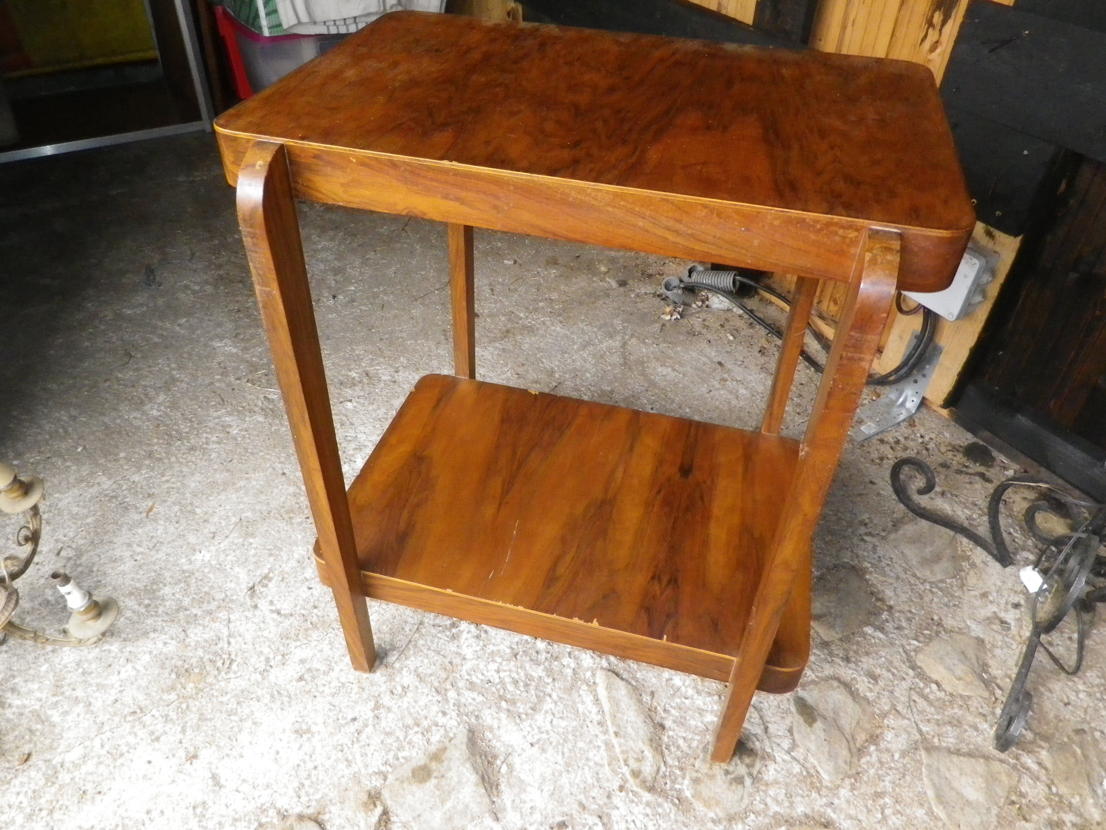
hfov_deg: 69.4
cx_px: 553
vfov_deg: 54.9
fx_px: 799
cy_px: 415
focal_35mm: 25
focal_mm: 4.5
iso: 400
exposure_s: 1/50
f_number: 3.5
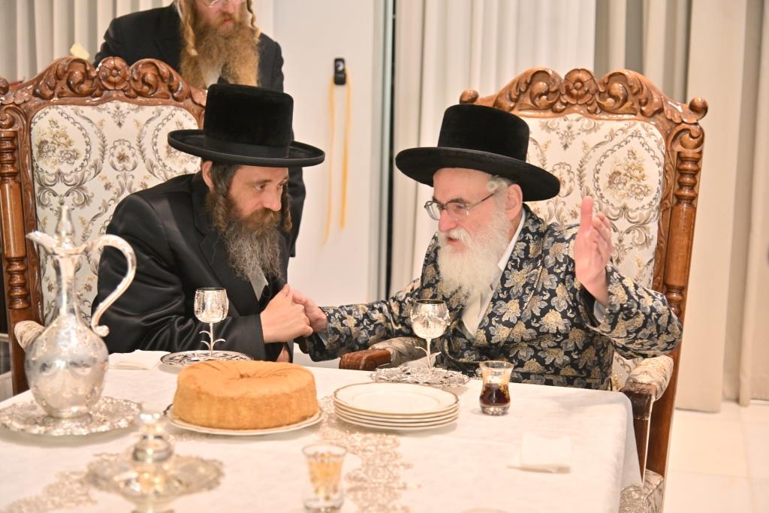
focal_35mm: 55
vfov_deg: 24.6
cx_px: 384
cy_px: 256
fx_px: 1175
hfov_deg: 36.2
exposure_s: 1/160
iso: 1600
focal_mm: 55
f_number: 4
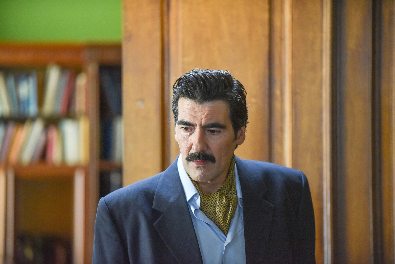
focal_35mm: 160
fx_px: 1756
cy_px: 132
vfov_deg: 8.6
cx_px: 198
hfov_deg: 12.8
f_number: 4
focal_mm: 160
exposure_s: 1/400
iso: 2500
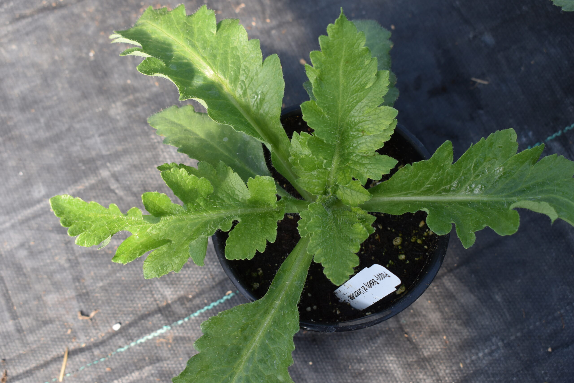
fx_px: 837
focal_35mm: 52
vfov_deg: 25.8
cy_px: 192
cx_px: 287
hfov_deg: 37.8
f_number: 7.1
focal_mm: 35
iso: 200
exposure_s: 1/250
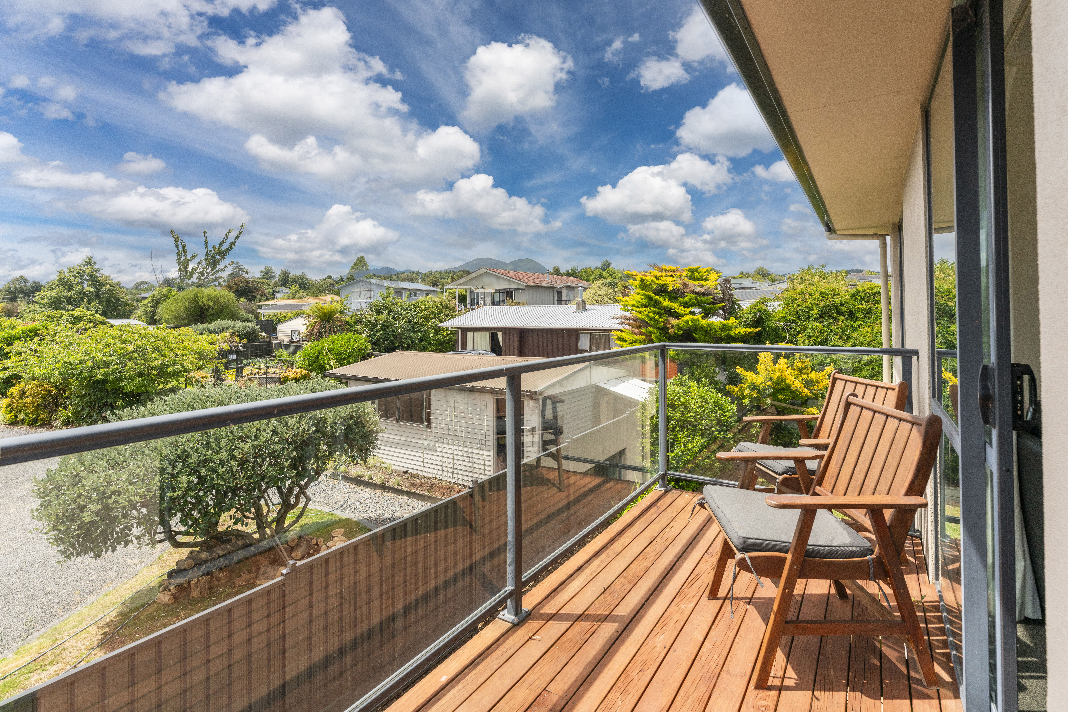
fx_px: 493
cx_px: 534
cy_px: 356
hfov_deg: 94.6
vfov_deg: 71.7
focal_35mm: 17
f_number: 8
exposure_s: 1/1250
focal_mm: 16.6
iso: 640
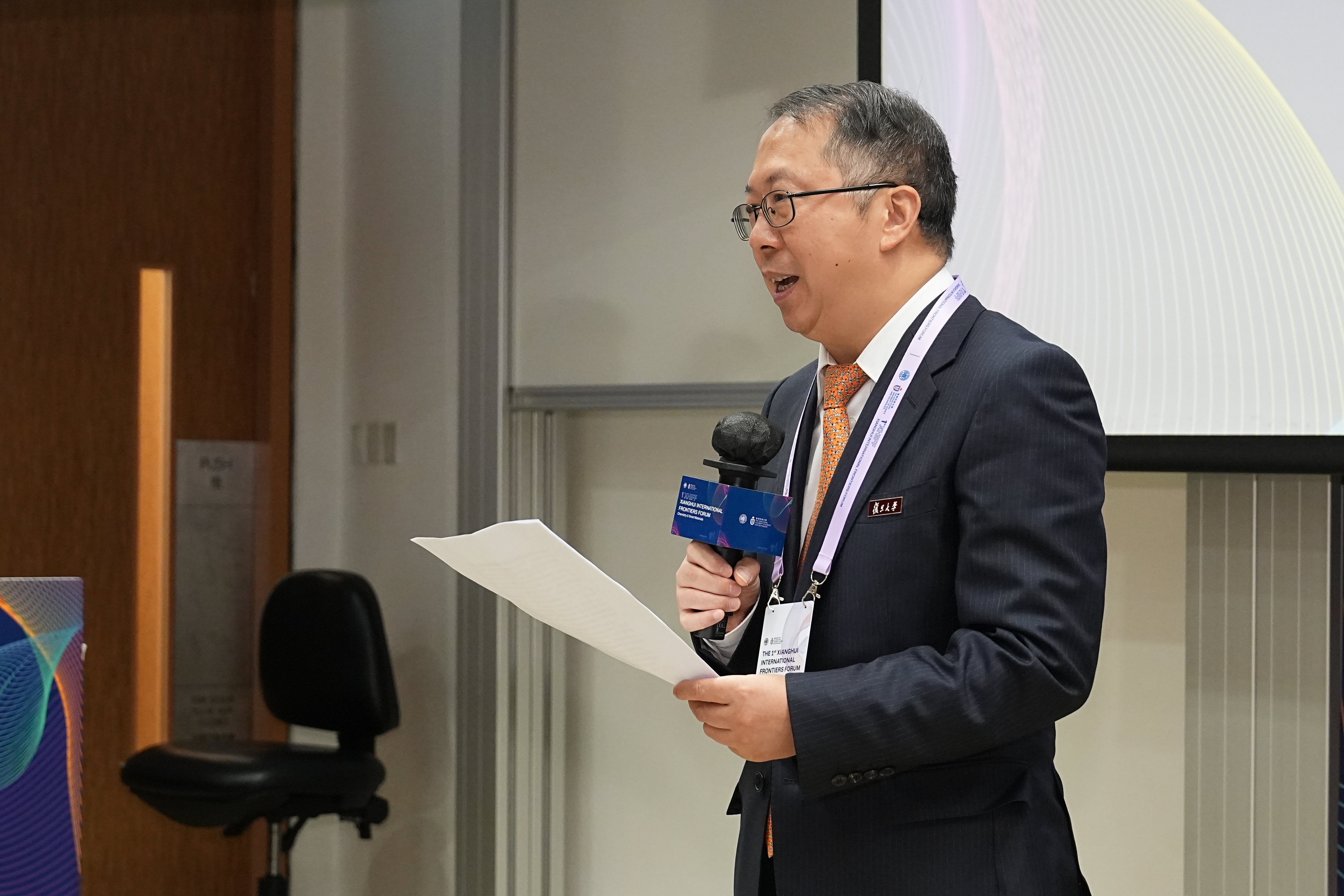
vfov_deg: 13.0
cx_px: 672
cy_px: 448
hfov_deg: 19.5
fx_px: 3920
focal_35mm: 105
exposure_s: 1/125
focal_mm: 70
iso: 4000
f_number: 5.6
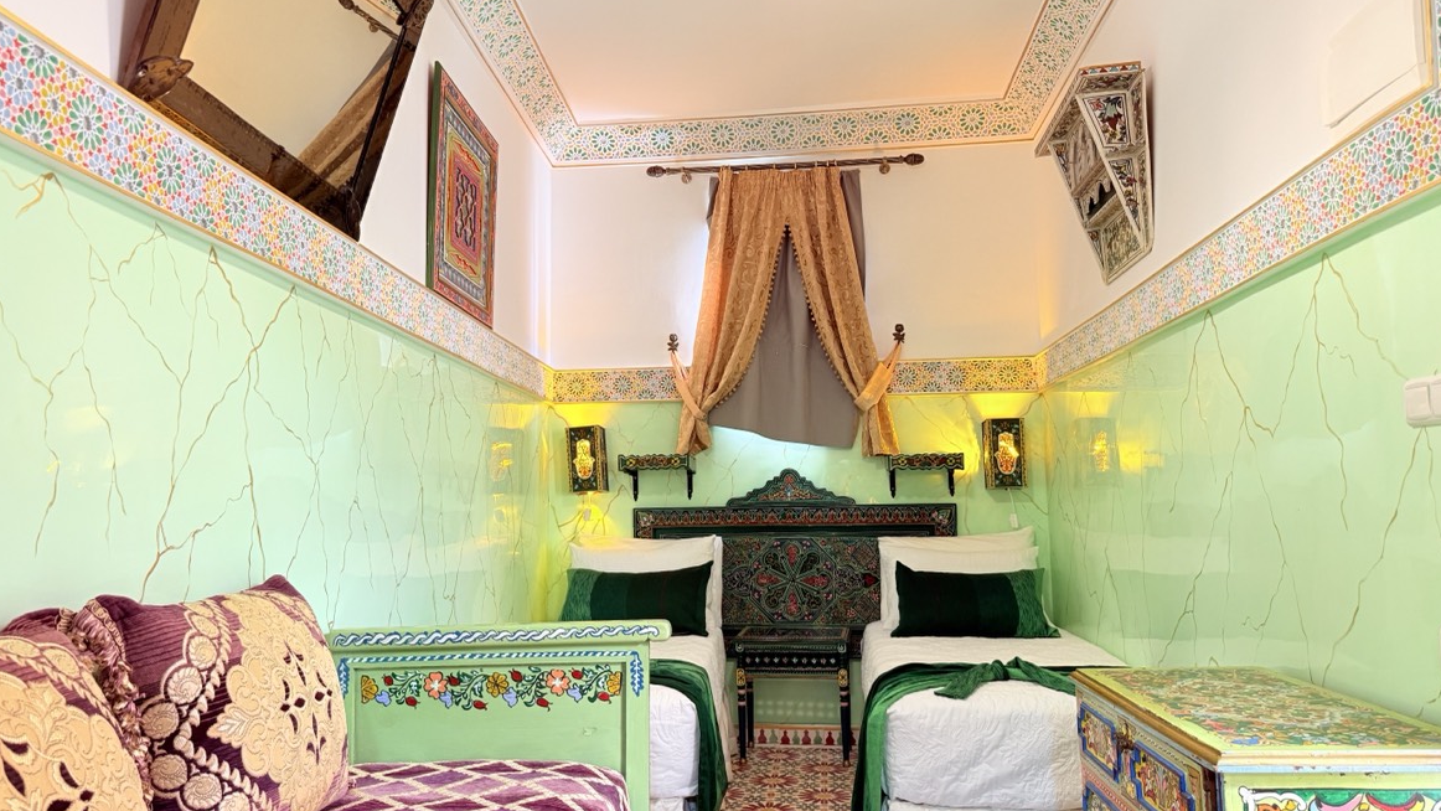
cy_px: 424
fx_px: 1032
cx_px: 712
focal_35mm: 27
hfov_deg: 69.9
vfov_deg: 42.9
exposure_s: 1/50
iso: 200
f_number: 1.78
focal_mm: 6.76
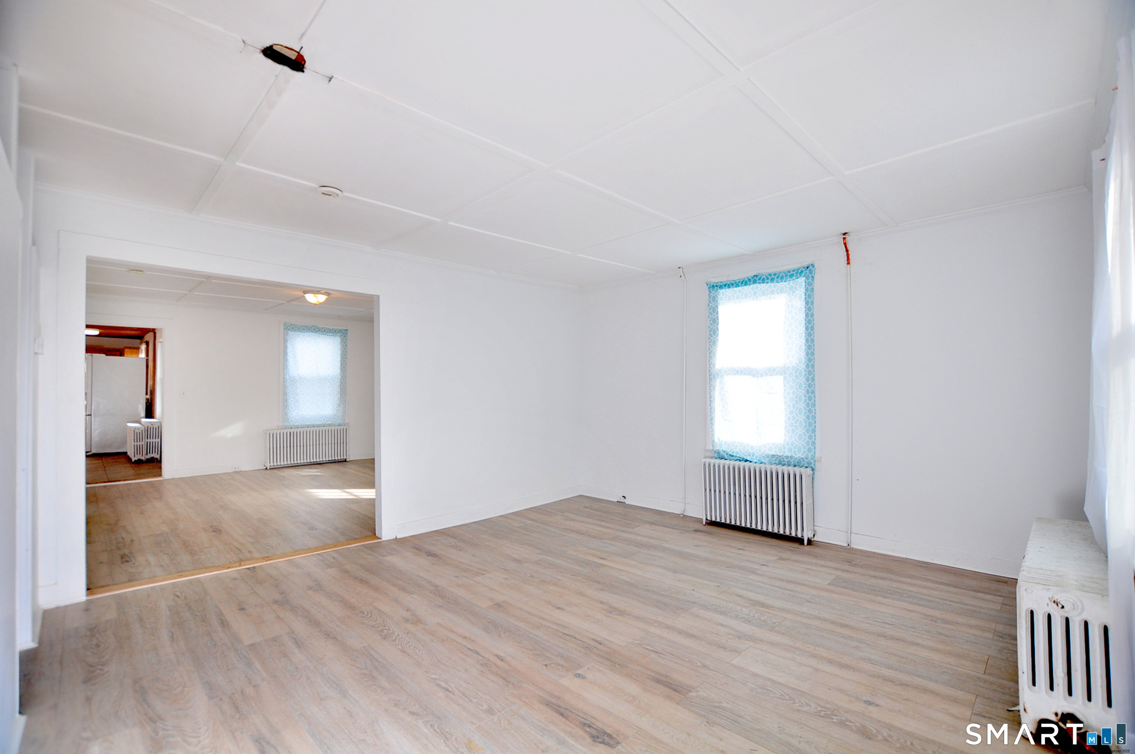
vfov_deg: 77.2
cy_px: 377
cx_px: 568
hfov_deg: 100.5
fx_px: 472
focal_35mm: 15
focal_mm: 10
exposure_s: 1/125
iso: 200
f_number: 4
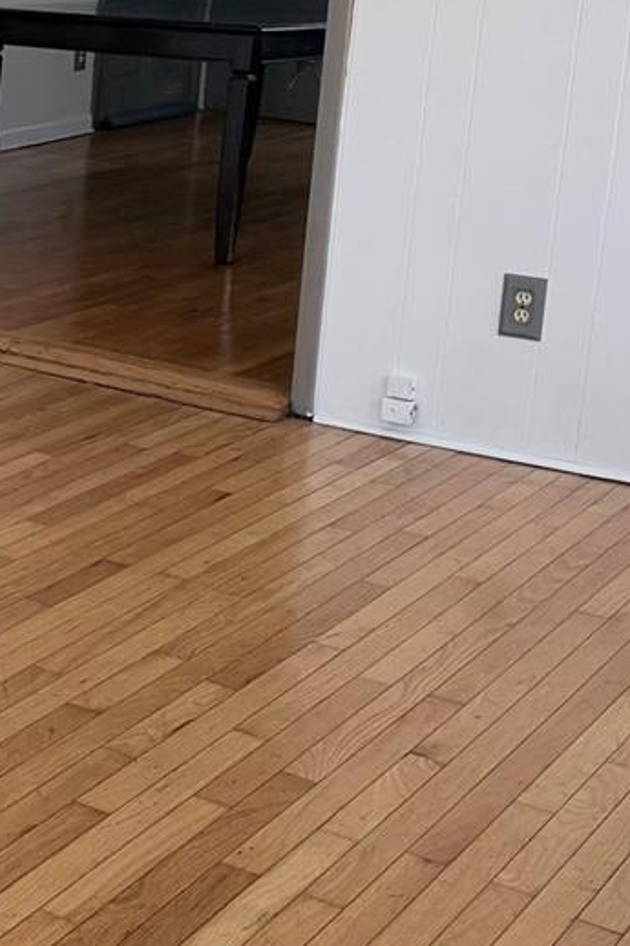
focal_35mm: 74
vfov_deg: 27.3
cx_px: -343
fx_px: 1944
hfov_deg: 16.6
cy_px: 354
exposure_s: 1/121
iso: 160
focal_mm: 6.76
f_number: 1.78
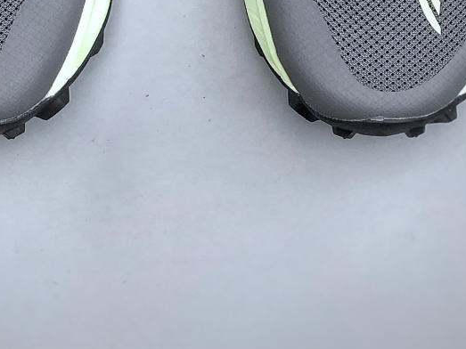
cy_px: -252
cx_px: 131
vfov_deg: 9.1
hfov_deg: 12.6
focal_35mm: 157
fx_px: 2113
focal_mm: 6.6
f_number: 2.8
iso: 25
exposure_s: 1/33
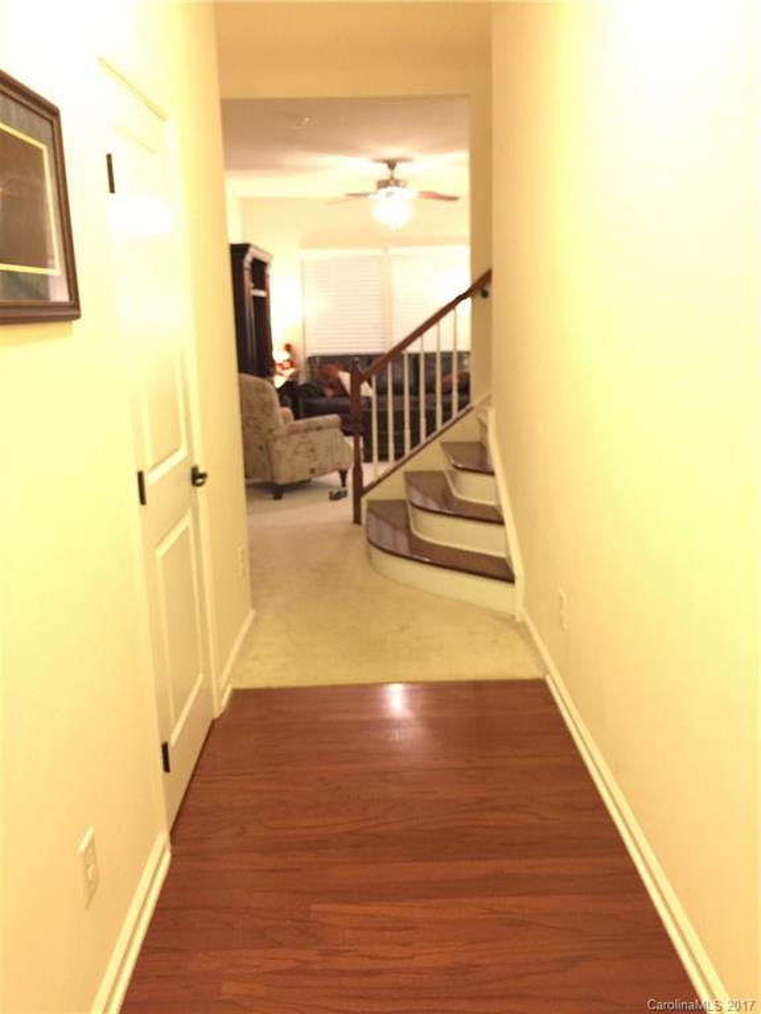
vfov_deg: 61.7
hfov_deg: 48.2
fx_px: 850
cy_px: 507
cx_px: 380
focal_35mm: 29
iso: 80
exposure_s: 1/4
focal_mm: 4.15
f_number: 2.2
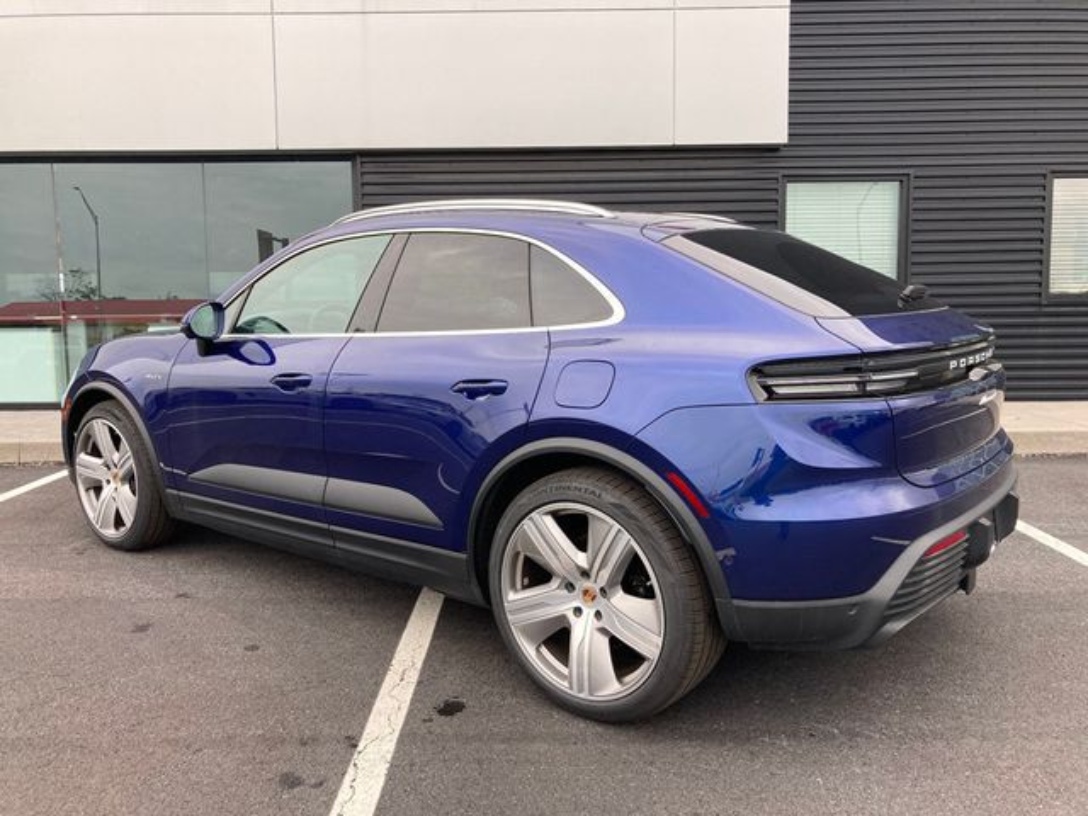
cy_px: 408
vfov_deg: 49.7
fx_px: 880
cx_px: 544
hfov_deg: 63.4
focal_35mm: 28
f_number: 1.8
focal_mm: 3.99
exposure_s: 1/100
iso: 32
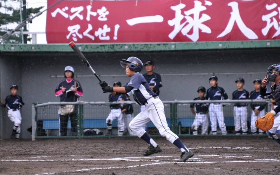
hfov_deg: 4.6
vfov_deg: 2.9
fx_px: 3510
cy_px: 86
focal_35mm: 460
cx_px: 140
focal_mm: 300
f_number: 5.6
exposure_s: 1/640
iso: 1600
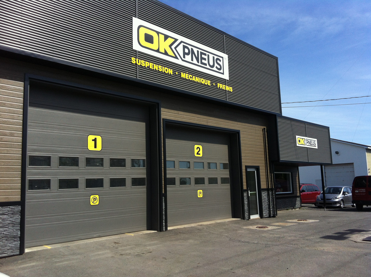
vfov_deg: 40.6
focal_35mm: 35
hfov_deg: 52.7
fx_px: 375
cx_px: 186
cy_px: 138
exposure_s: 1/1257
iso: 80
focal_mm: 3.85
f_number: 2.8
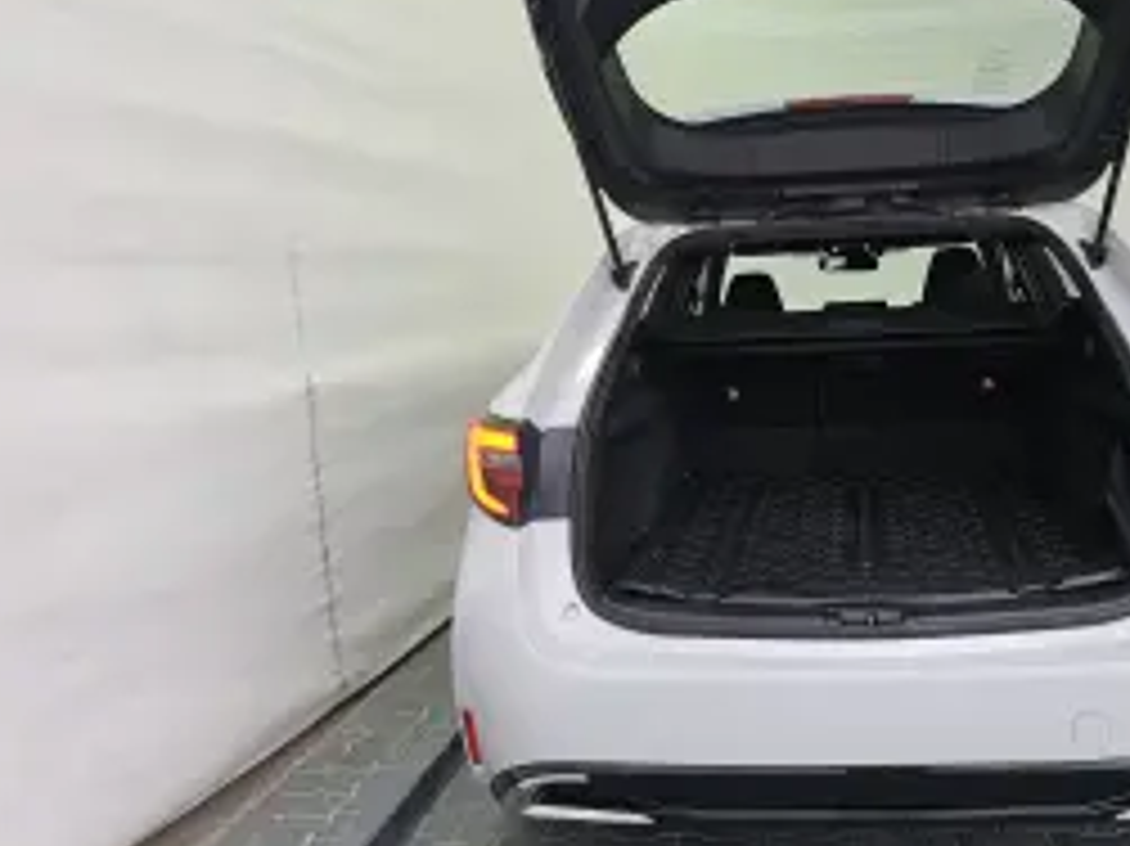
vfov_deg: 42.6
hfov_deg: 54.0
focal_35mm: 33
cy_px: 324
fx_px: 1077
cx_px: 774
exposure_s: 1/180
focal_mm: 6.3
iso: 64
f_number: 1.7
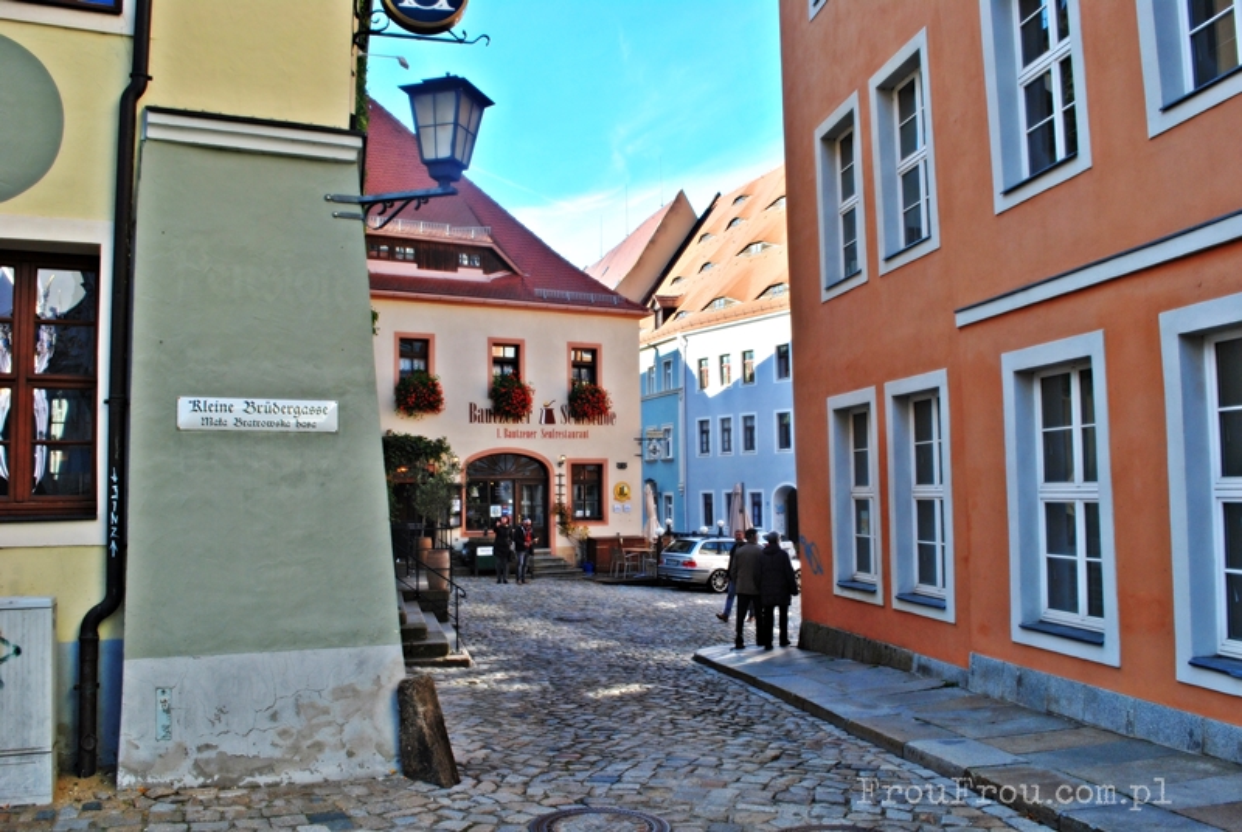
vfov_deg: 43.7
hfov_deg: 61.9
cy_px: 416
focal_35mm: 30
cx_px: 621
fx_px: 1037
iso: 200
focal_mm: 20
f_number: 9
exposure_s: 1/125
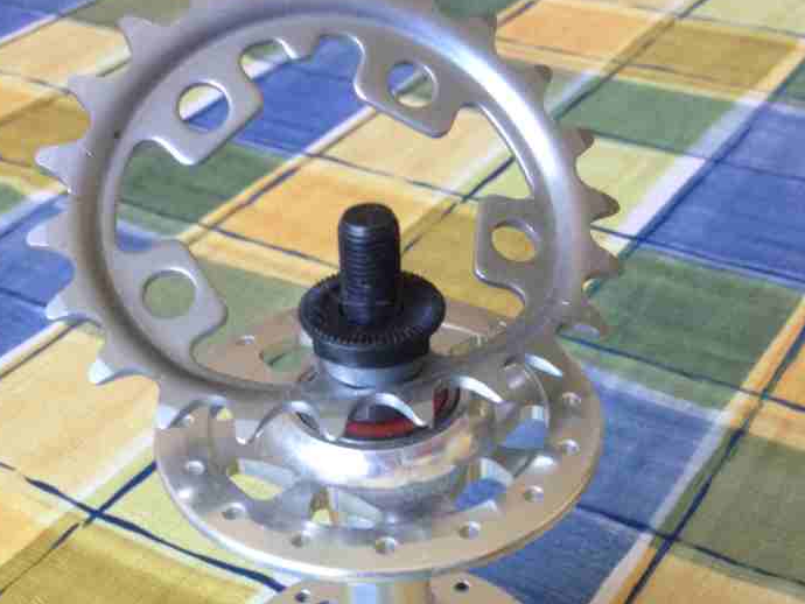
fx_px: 1186
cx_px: 357
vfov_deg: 27.7
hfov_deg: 37.4
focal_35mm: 51
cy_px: 518
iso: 80
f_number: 2.4
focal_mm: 4.12
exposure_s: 1/20
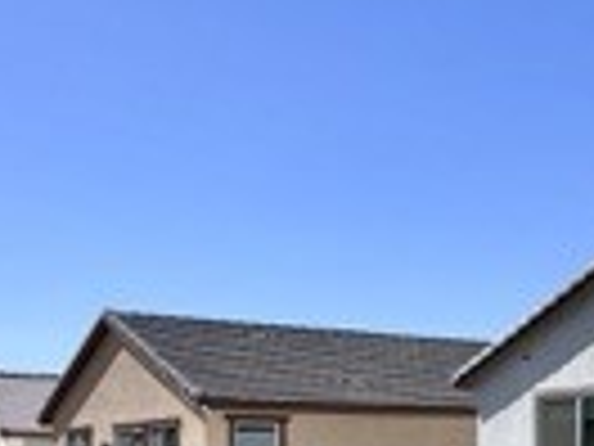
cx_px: 770
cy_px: 460
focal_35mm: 68
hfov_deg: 24.8
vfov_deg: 20.8
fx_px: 1167
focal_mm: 2.22
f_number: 2.2
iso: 50
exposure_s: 1/2674
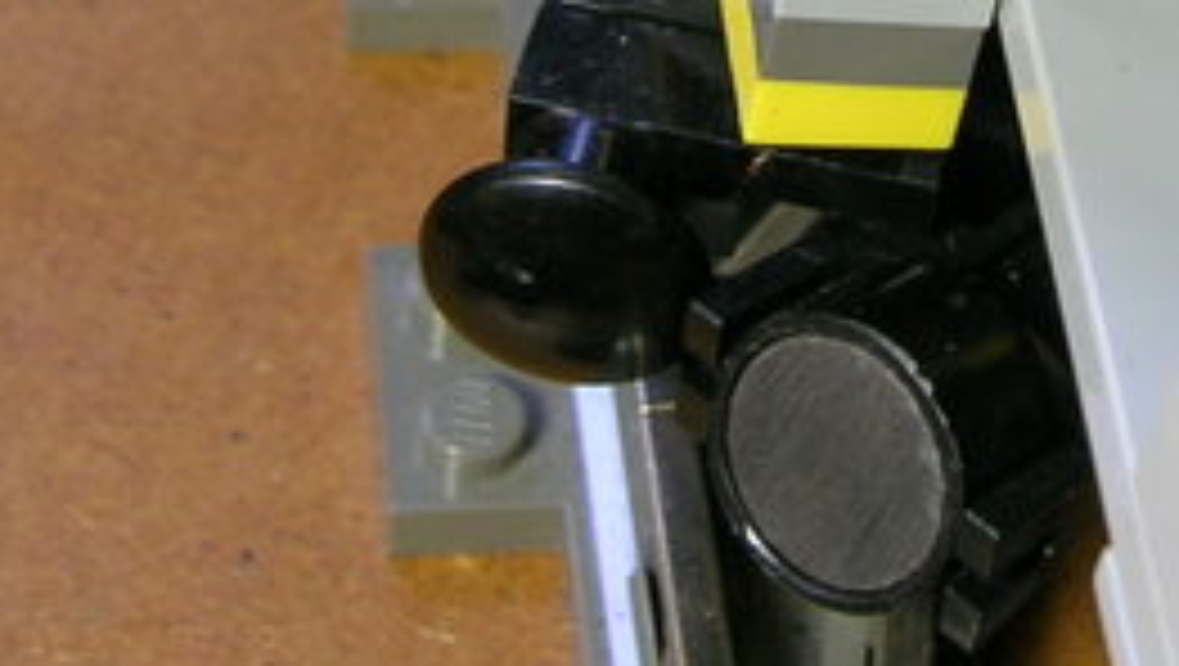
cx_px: 994
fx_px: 3536
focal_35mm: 113
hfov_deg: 18.7
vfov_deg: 10.4
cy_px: -306
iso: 50
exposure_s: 1/17
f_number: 2.9
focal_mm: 5.7
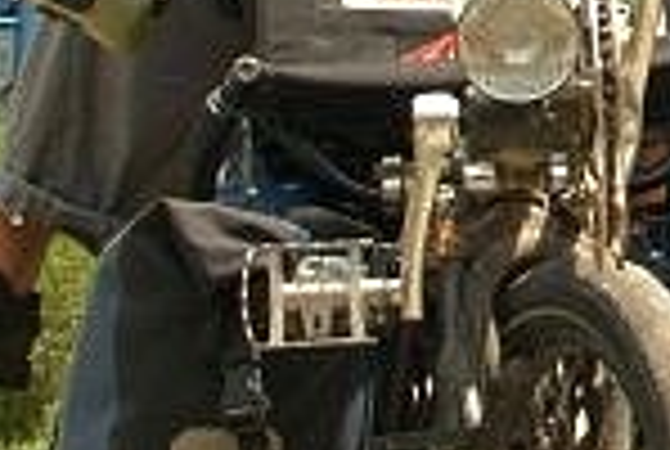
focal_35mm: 145
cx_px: 1322
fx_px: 2704
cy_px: -16
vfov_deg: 9.4
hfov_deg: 12.5
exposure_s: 1/350
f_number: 9.5
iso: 400
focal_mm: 18
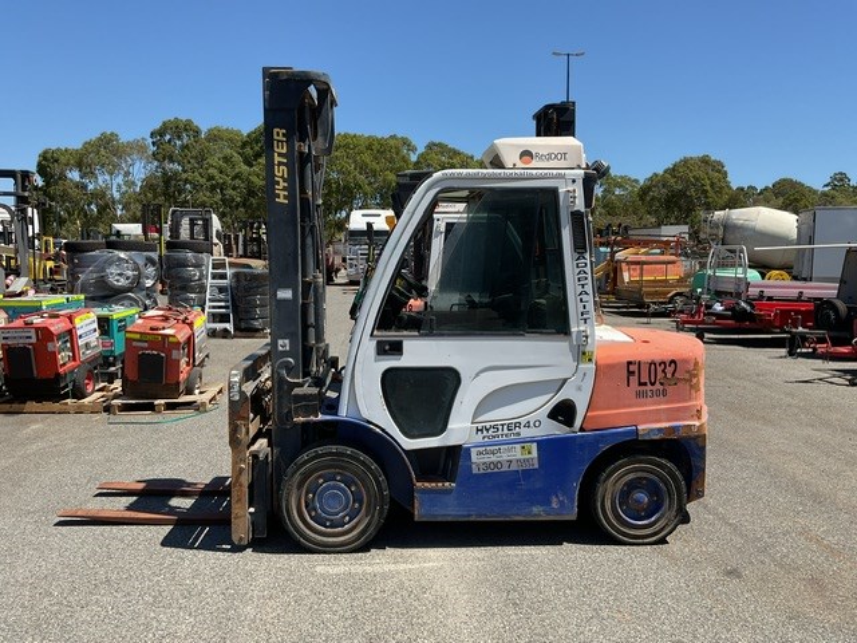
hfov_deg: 61.7
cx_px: 428
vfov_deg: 48.2
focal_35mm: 29
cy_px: 322
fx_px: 718
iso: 16
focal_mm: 3
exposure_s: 1/1786
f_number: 1.8
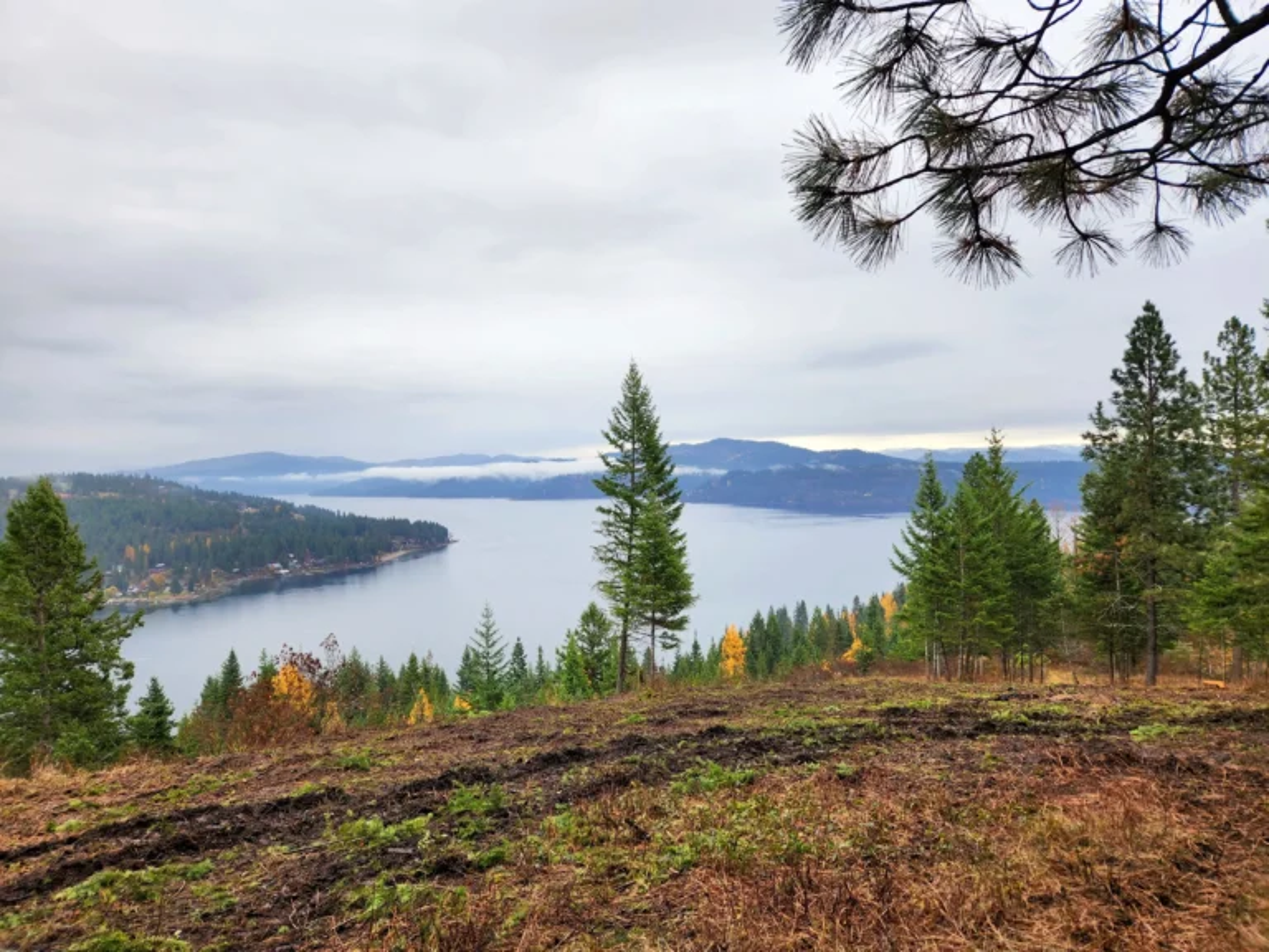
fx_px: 843
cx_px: 634
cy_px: 476
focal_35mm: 23
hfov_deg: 73.9
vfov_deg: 58.9
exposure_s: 1/249
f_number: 1.8
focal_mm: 5.4
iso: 20
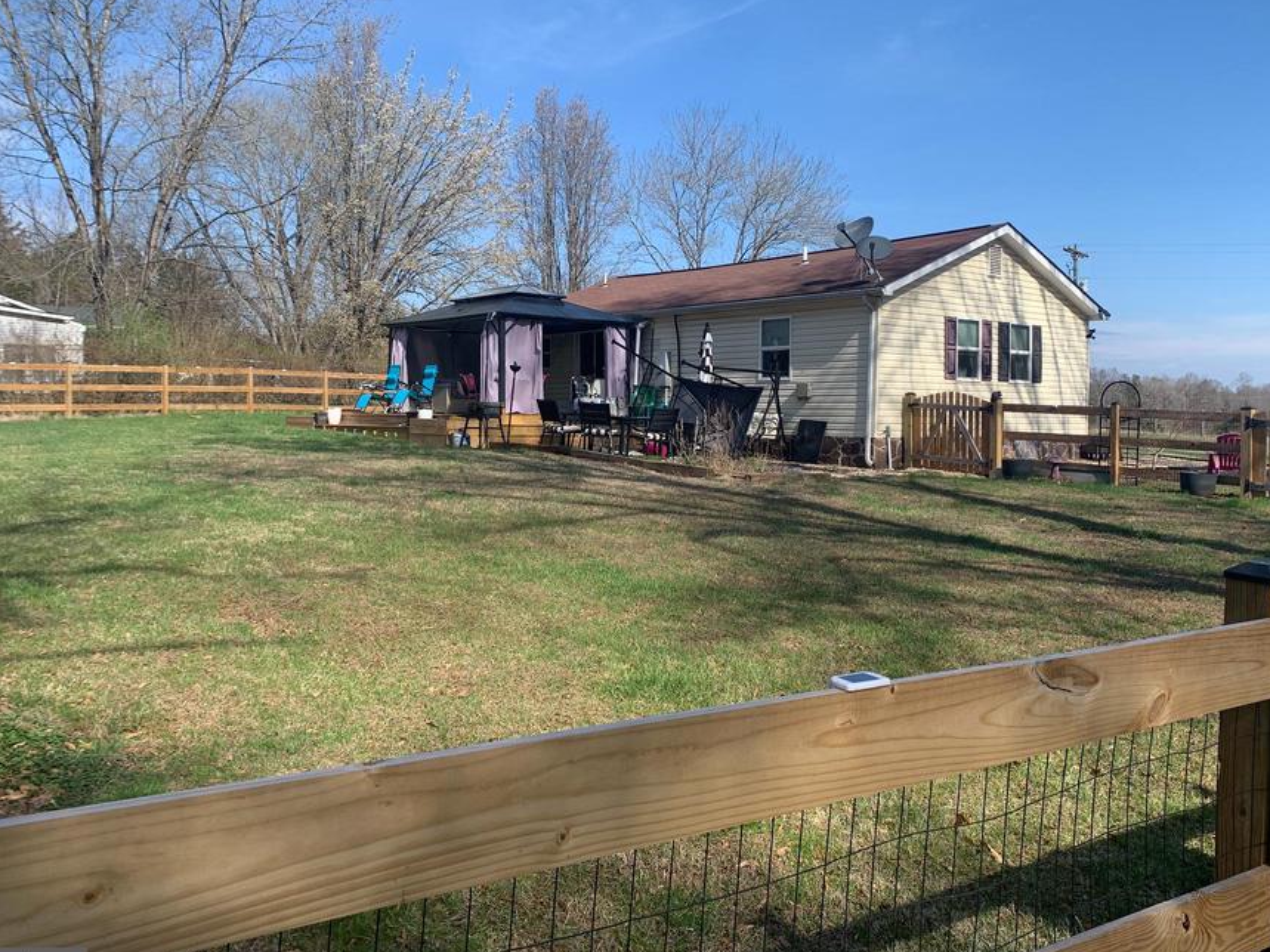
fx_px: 1137
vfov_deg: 45.4
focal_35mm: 31
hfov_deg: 58.3
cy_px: 441
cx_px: 659
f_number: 1.8
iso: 25
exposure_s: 1/1779
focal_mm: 4.25
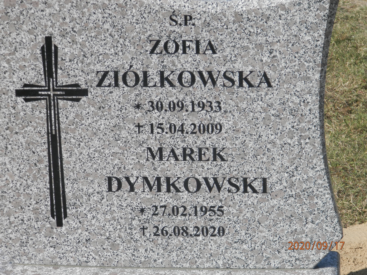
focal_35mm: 132
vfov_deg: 11.2
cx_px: 184
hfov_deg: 14.9
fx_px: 1399
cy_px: 138
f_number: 4.7
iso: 80
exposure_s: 1/640
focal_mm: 23.6
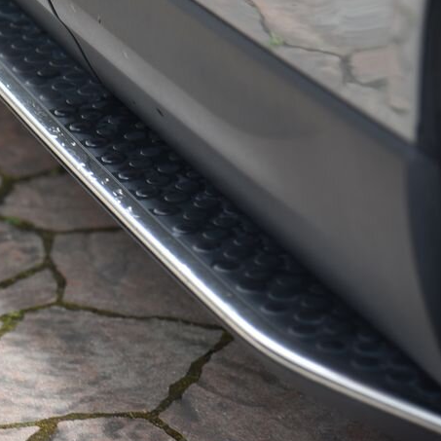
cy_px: 144
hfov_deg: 8.6
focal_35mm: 202
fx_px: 2912
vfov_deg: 8.7
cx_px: 19
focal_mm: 105
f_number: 4
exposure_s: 1/40
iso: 500
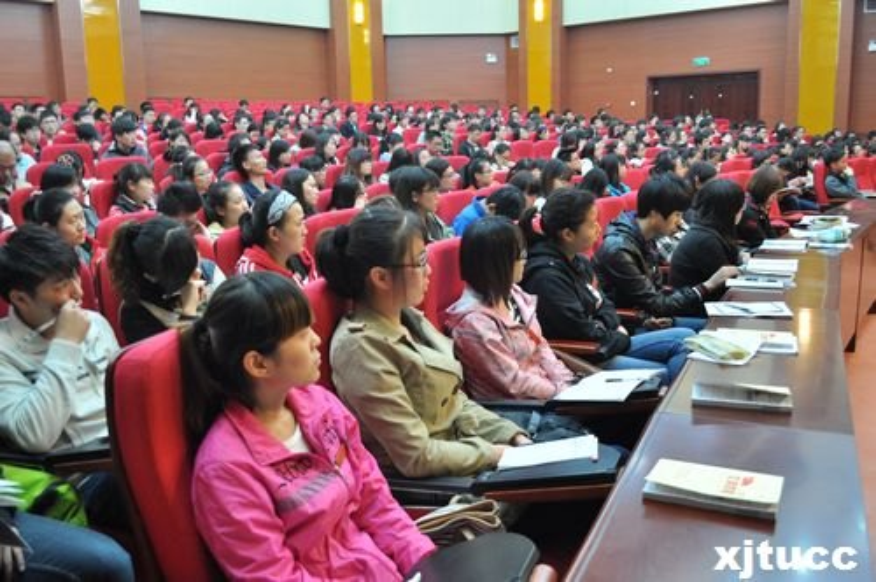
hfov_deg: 57.3
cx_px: 438
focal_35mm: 33
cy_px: 291
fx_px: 802
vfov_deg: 39.9
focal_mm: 22
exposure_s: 1/8
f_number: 5
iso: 400
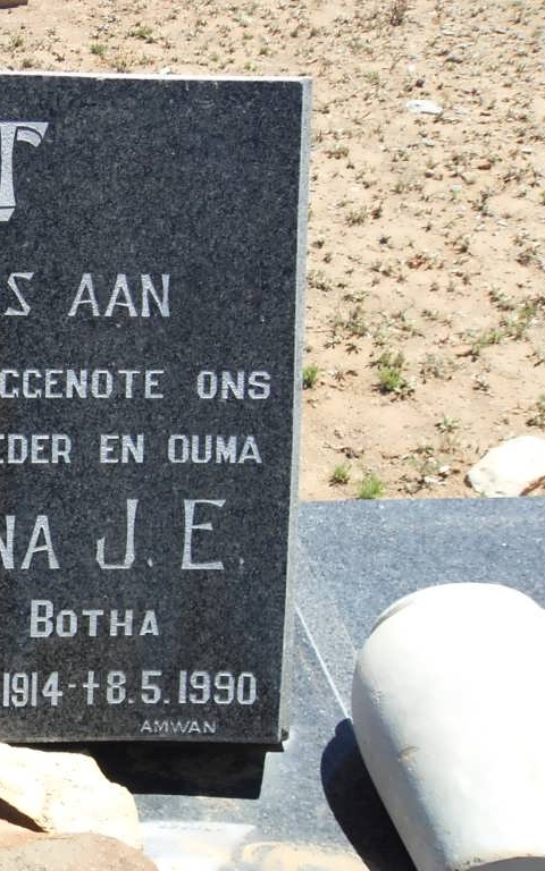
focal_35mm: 58
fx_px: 1378
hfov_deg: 20.7
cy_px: 474
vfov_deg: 35.1
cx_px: -128
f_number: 8.2
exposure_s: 1/90
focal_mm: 6.3
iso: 80
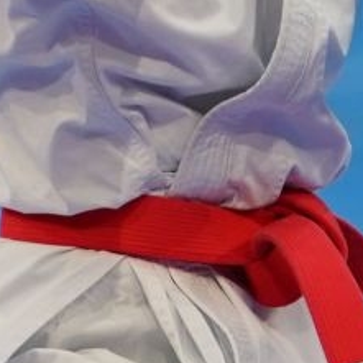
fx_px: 10607
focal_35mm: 894
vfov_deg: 2.0
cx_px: 200
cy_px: 237
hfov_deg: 2.0
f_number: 2.8
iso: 500
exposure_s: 1/500
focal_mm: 86
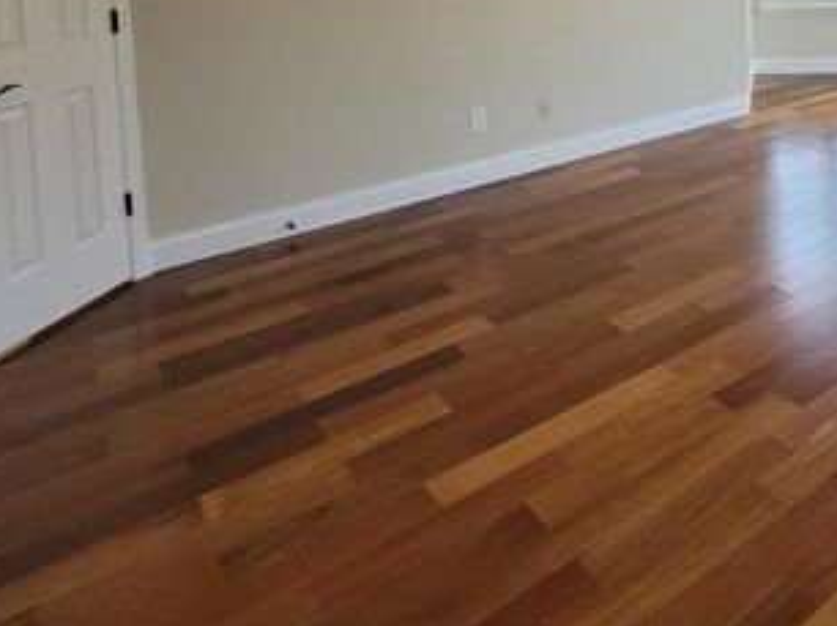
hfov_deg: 51.9
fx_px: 725
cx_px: 773
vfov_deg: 39.2
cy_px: -46
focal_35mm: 30
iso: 320
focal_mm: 2.2
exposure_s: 1/60
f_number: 2.2
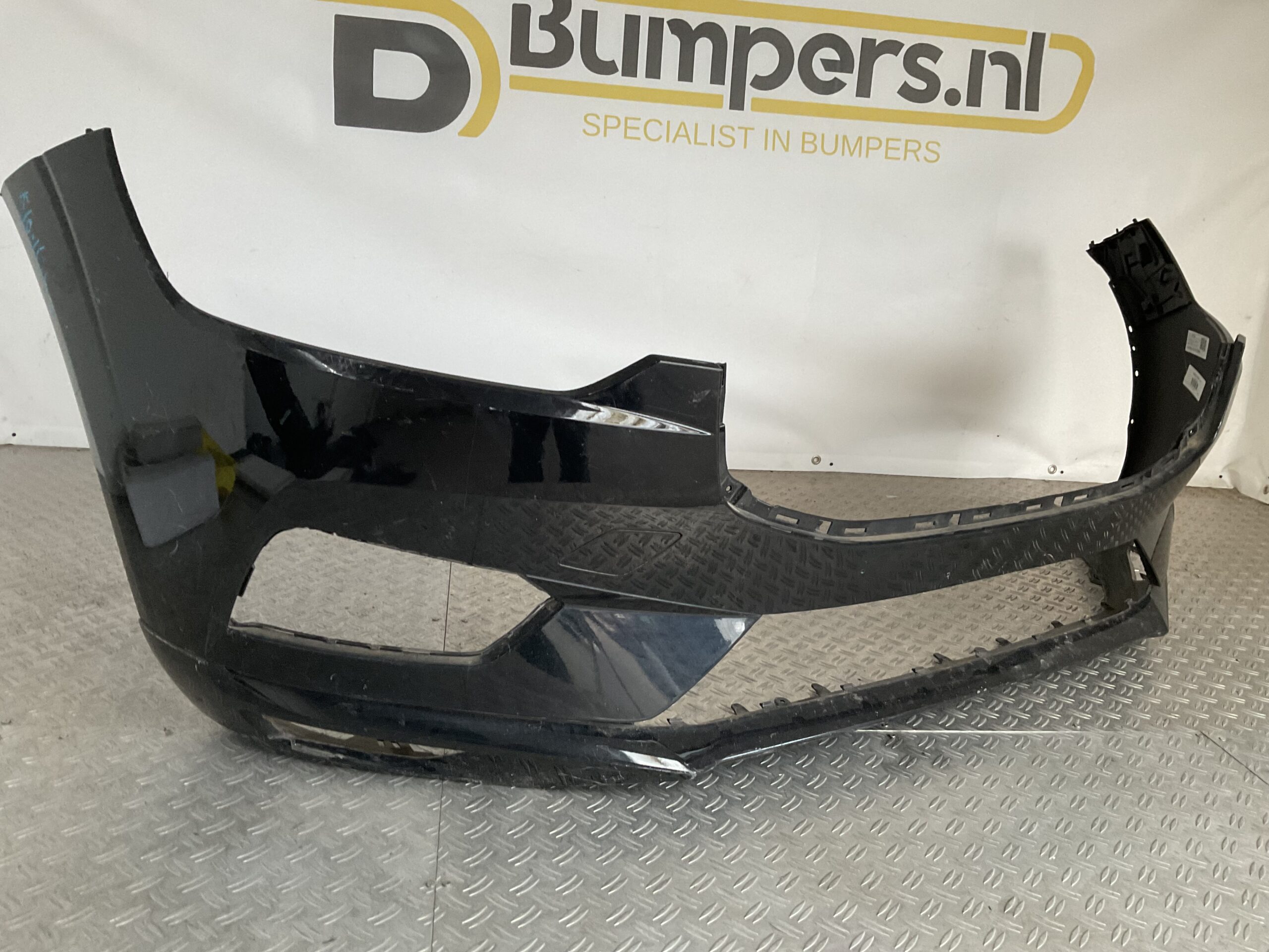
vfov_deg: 48.2
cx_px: 634
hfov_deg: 61.7
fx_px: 1063
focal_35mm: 29
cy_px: 476
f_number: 1.8
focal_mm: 3
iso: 125
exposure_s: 1/50
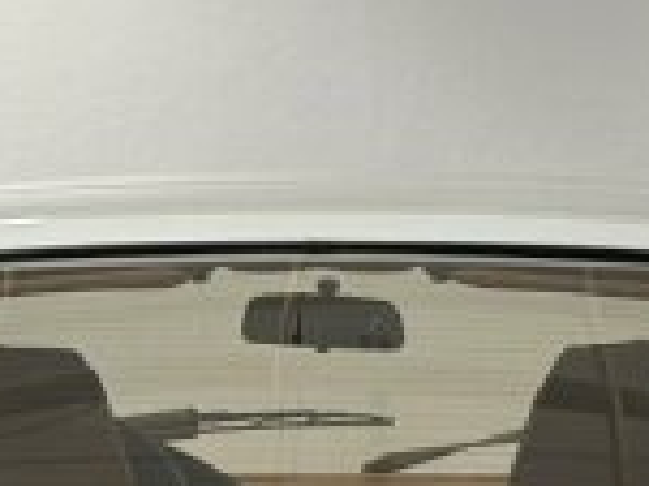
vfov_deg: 7.1
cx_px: 297
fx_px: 3803
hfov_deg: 9.8
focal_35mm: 203
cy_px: 955
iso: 80
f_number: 1.78
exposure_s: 1/50
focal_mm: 6.86
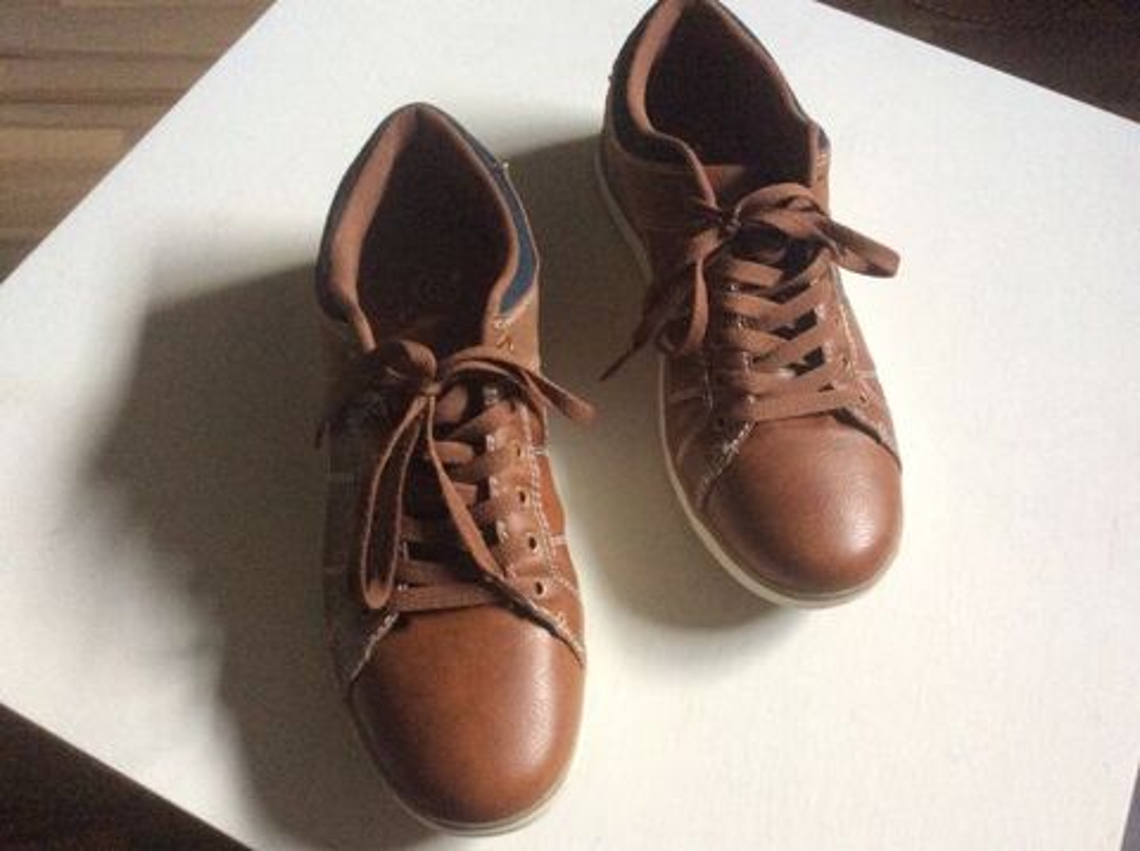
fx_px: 1052
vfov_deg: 44.0
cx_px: 570
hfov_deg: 56.9
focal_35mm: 32
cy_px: 426
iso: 250
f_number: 2.4
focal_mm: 3.3
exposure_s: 1/17
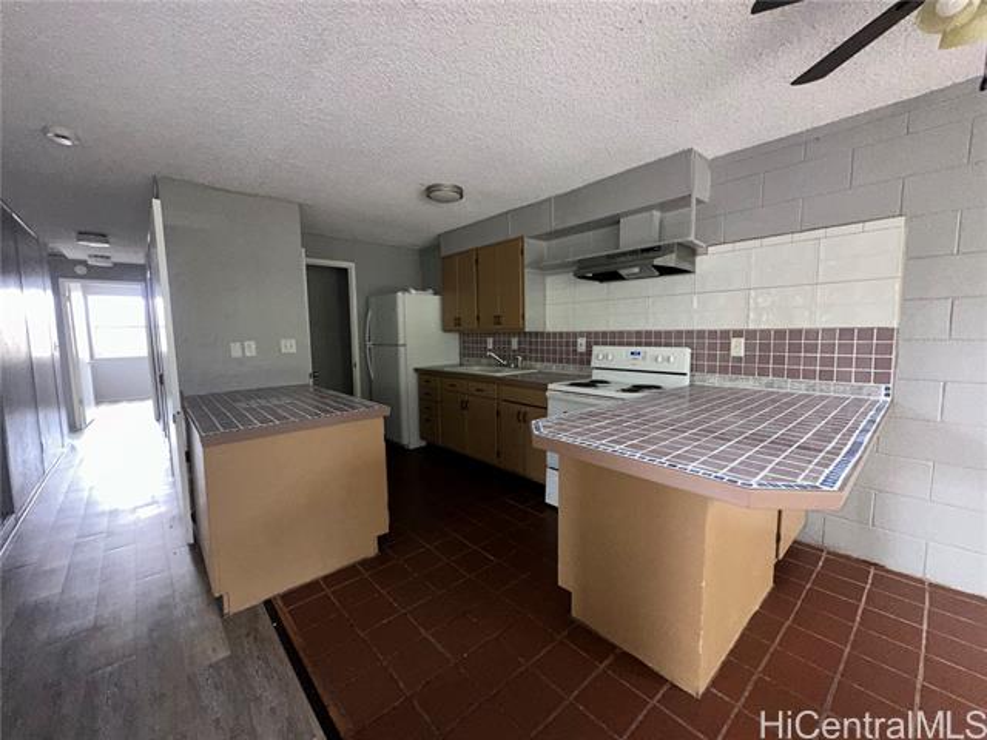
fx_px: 399
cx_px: 494
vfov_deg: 85.7
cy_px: 370
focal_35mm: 14
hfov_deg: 102.1
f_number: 2.2
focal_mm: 2.22
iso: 250
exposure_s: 1/60
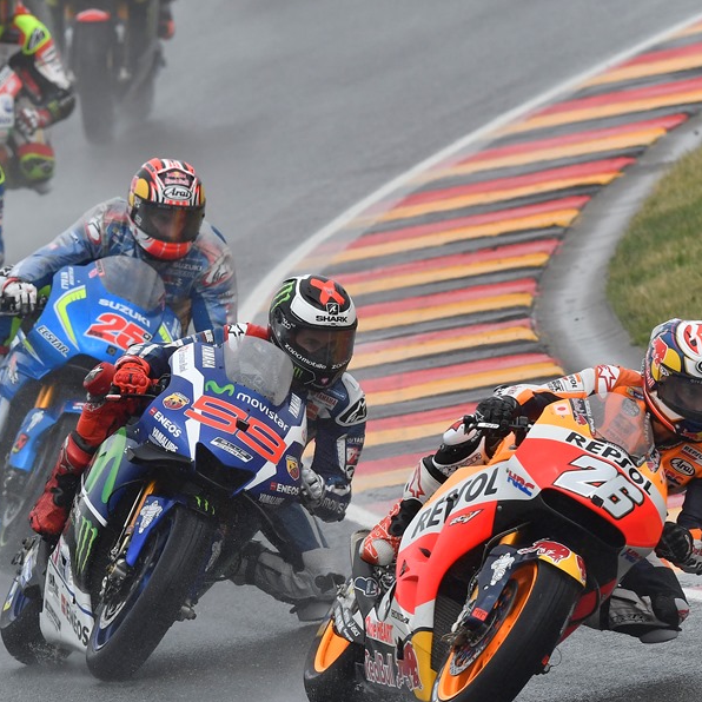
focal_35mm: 1026
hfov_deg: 1.7
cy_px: 330
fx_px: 23540
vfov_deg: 1.7
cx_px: 186
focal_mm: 400
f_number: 7.1
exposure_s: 1/2000
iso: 500
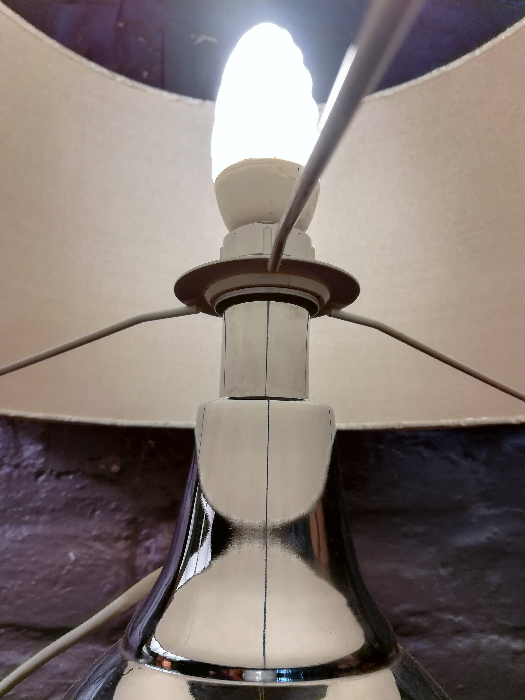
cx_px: 262
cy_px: 350
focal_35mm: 26
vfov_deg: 67.3
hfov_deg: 53.1
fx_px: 526
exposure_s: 1/50
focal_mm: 3.83
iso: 100
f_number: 2.2
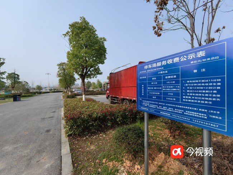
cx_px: 116
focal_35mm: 13
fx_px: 87
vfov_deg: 89.9
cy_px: 88
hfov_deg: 106.2
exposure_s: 1/997
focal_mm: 1.95
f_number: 2.2
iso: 50
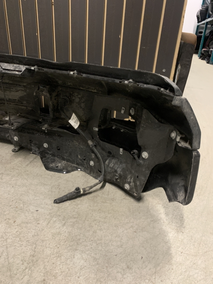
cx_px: 106
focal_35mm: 26
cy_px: 142
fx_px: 213
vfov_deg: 67.3
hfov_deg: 53.1
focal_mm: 4.25
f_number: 1.8
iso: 640
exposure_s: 1/30
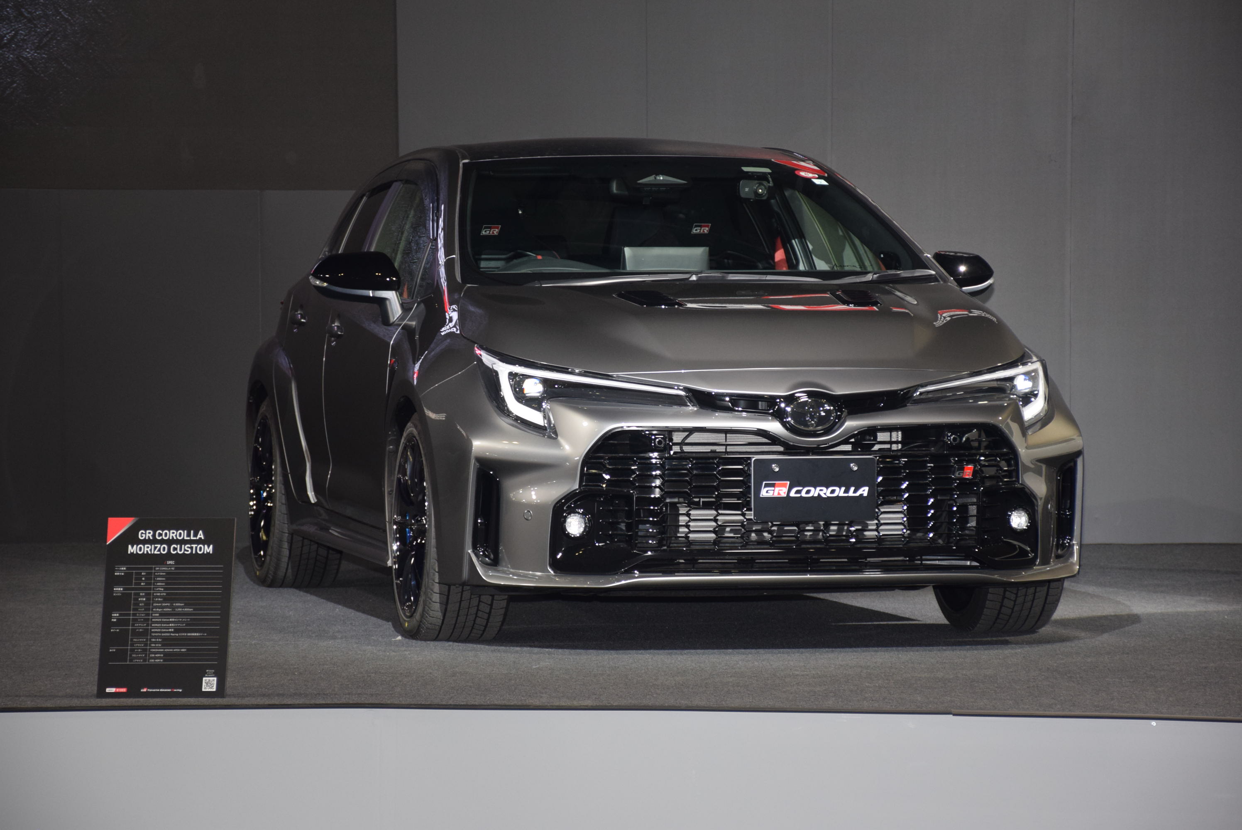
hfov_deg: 15.2
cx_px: 621
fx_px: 4661
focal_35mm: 135
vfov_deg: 10.2
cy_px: 415
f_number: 5.3
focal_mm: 90
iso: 900
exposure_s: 1/60
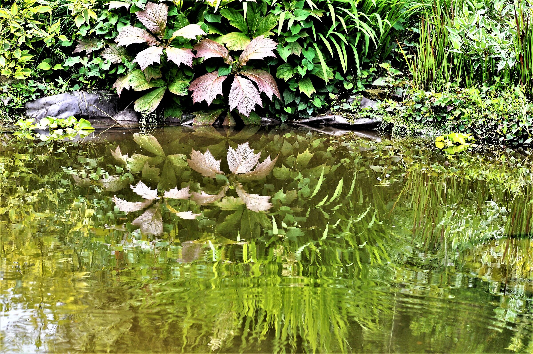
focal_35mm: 105
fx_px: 1553
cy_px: 177
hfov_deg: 19.5
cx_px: 266
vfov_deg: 13.0
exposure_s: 1/500
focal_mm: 70
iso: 360
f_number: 5.6
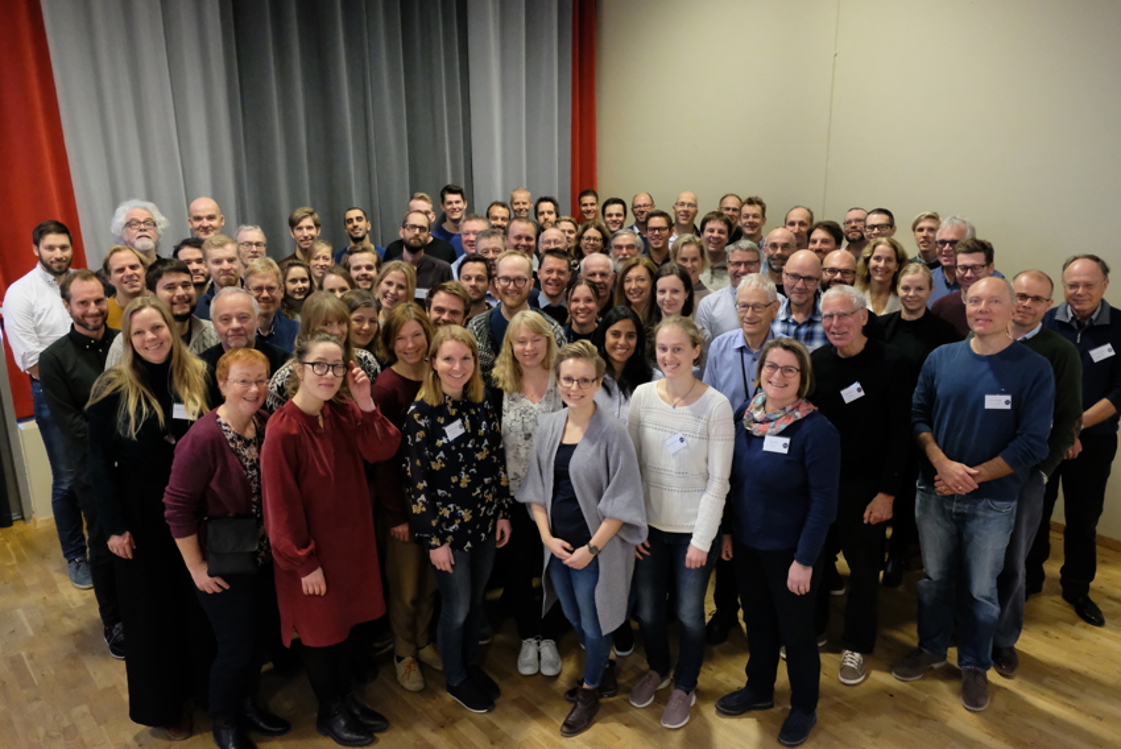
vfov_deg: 48.0
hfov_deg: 67.3
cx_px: 560
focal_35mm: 27
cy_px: 374
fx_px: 841
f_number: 4.5
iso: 10000
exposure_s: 1/180
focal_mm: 18
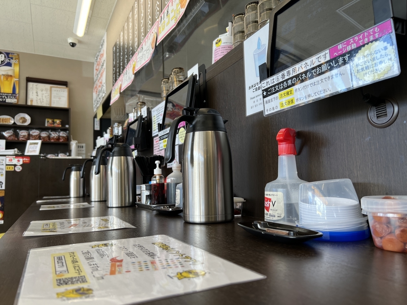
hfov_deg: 67.3
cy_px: 152
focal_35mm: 26
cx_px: 204
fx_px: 306
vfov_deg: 53.1
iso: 32
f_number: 1.5
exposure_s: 1/148
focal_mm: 5.7
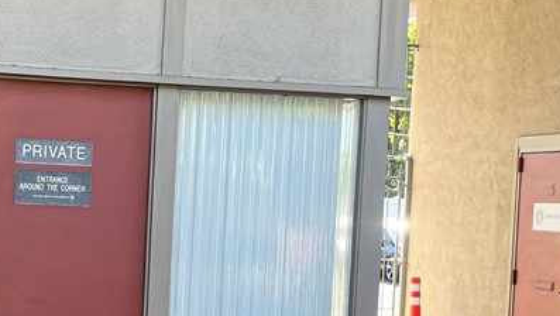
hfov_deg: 28.1
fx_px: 1085
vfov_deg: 16.5
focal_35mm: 73
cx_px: 80
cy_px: 240
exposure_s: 1/194
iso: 40
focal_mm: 5.1
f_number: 1.6
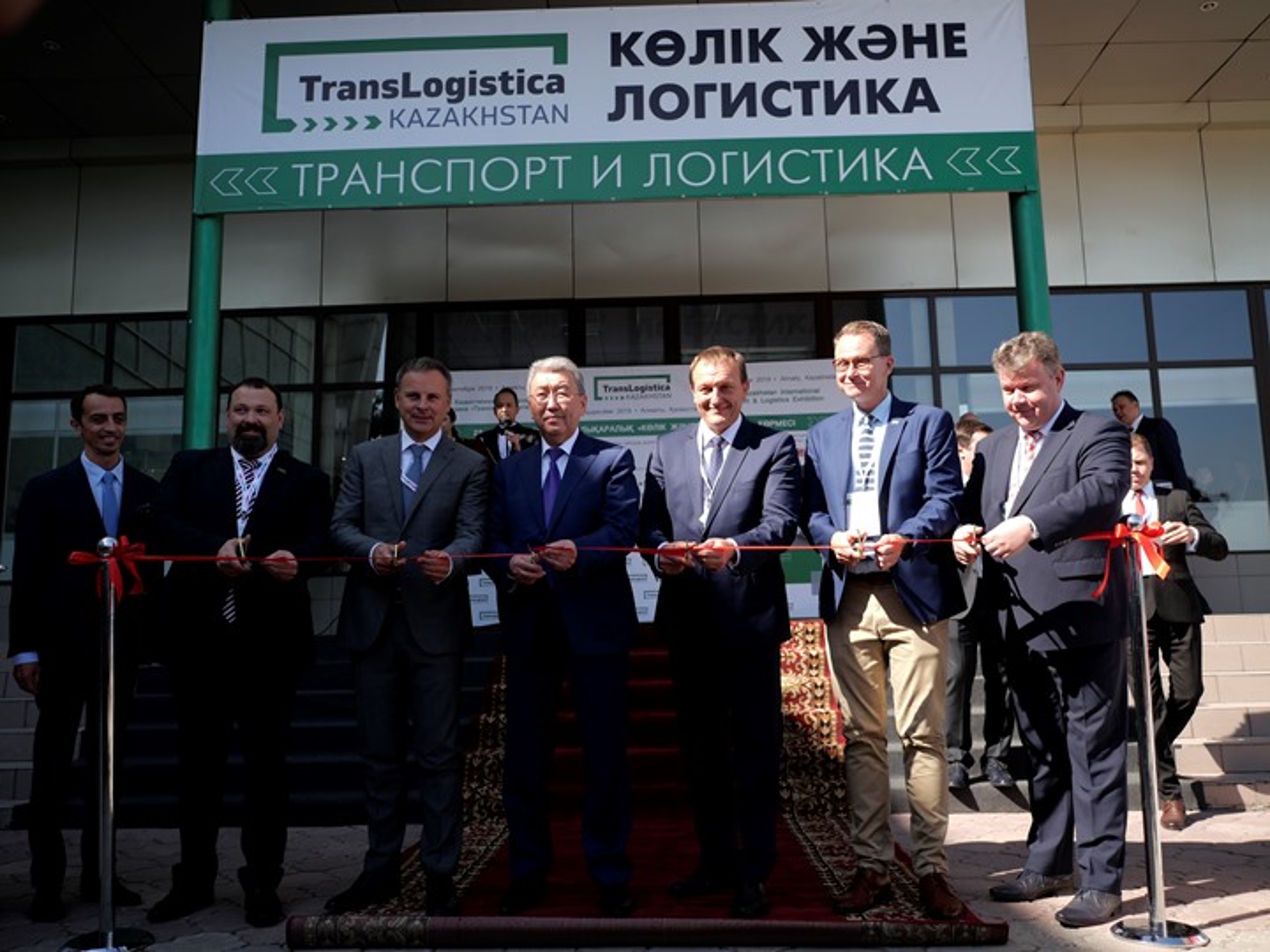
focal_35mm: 30
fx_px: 1101
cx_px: 635
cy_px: 476
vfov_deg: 46.8
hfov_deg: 60.0
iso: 100
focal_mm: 15
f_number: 2.2
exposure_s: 1/1300
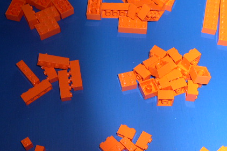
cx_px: 126
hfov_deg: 33.4
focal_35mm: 60
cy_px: 71
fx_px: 378
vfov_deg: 22.6
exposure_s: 1/60
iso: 100
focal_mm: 8
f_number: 2.8
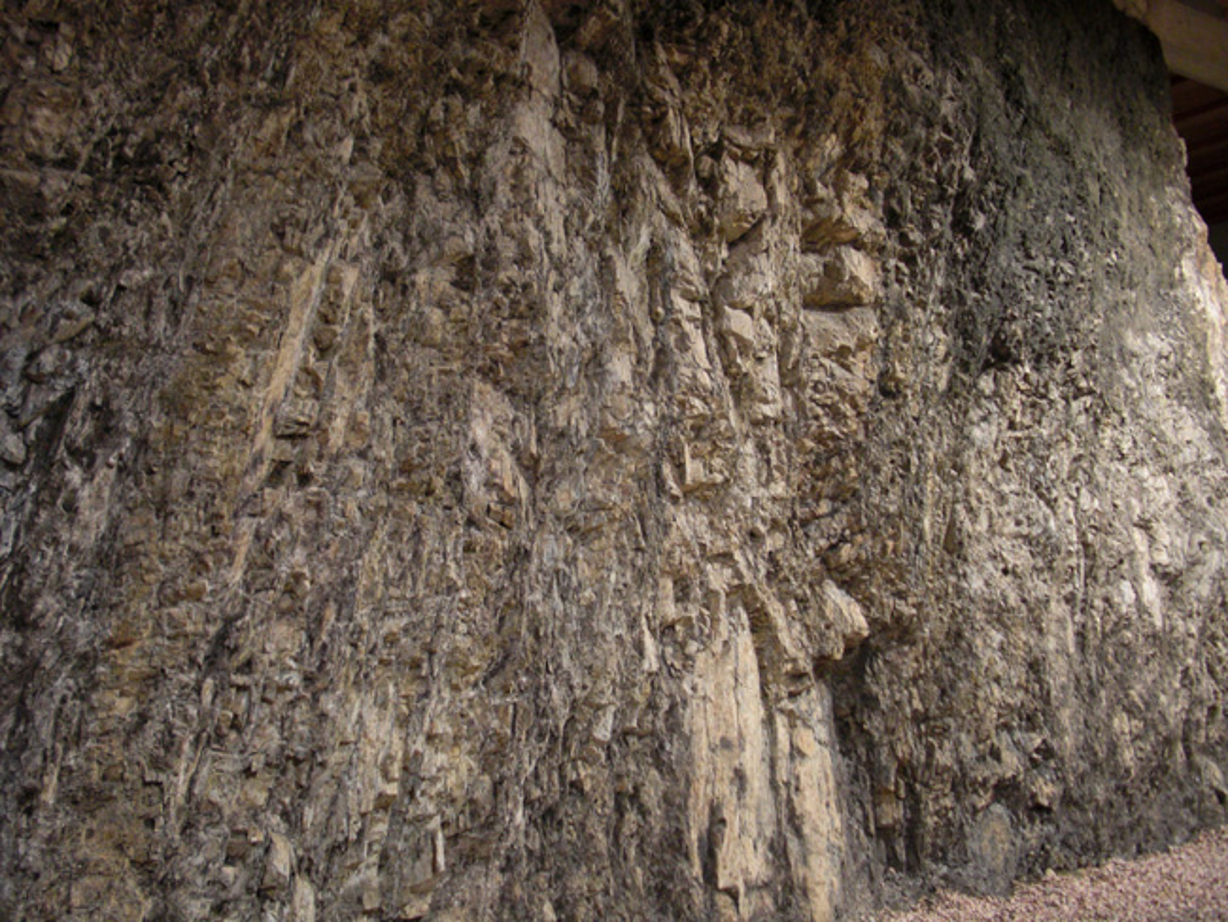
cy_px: 461
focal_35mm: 36
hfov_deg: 51.3
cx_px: 614
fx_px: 1278
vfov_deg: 39.7
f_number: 2.8
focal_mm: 6.3
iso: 200
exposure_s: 1/2
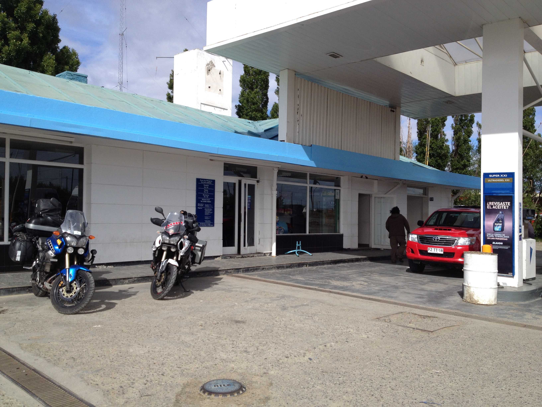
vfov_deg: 40.7
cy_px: 204
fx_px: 548
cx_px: 271
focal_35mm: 35
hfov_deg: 52.6
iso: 50
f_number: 2.4
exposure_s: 1/2045
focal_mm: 4.28
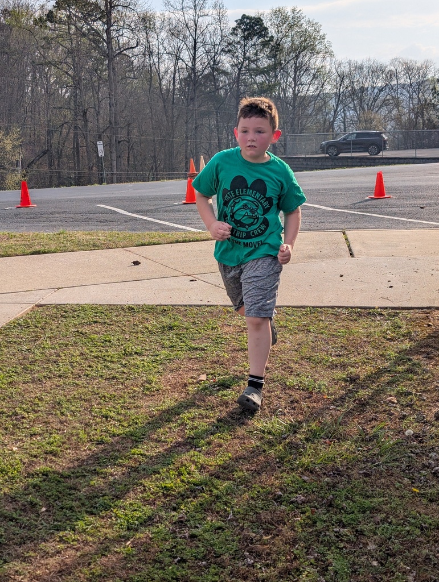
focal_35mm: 49
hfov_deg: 29.7
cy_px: 291
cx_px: 220
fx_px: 826
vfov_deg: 38.9
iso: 23
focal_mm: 6.9
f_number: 1.68
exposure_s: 1/2128
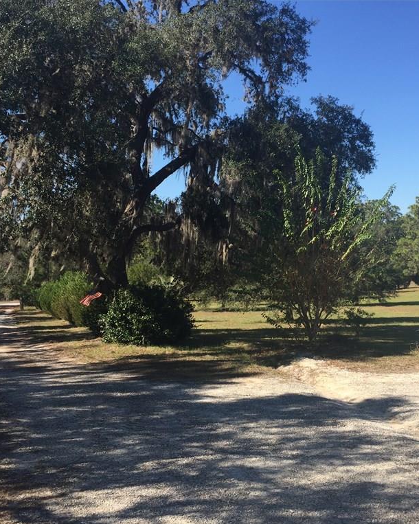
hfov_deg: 39.0
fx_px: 589
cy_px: 263
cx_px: 250
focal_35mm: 38
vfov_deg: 47.9
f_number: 2.2
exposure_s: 1/1199
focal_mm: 4.15
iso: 32
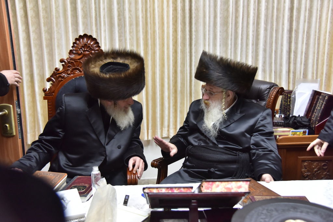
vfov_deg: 35.1
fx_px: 352
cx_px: 166
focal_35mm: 38
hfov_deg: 50.7
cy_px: 111
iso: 1600
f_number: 4
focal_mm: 38
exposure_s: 1/160
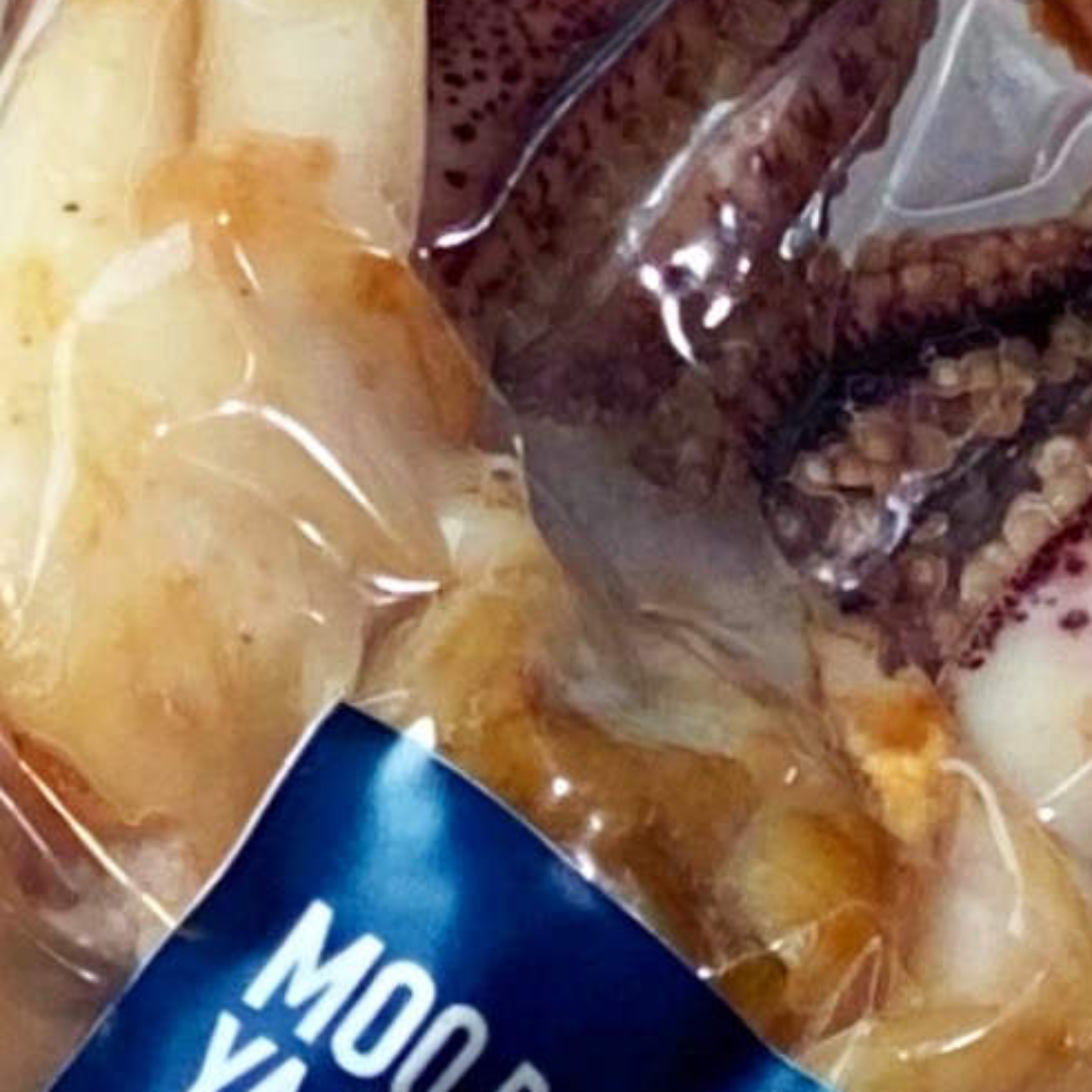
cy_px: 2703
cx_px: 674
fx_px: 13098
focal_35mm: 367
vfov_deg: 4.6
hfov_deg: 4.8
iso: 50
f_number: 2
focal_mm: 6
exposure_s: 1/100
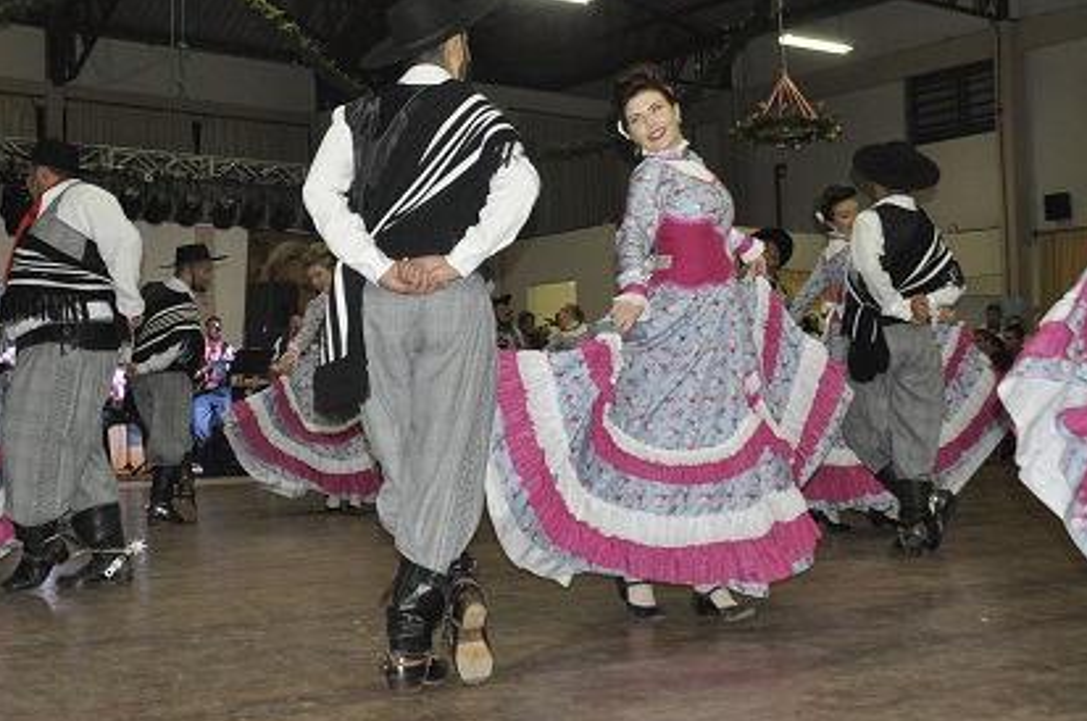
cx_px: 424
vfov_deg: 28.0
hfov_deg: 40.9
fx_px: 1447
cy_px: 329
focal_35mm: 48
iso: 800
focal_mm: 22
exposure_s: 1/60
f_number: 4
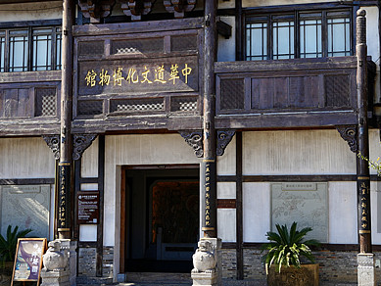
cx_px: 204
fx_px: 1002
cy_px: 80
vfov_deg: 16.2
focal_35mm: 91
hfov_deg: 21.5
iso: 100
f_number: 8
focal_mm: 46
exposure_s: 1/125
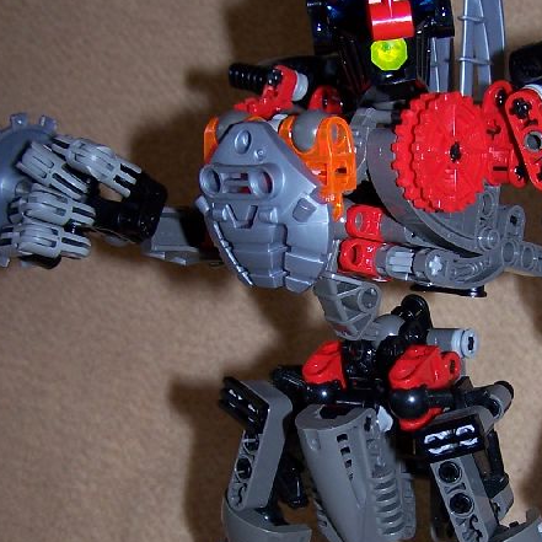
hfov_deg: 22.1
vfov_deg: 22.1
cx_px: 376
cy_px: 380
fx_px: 1382
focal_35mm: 78
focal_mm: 6.3
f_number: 2.8
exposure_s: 1/60
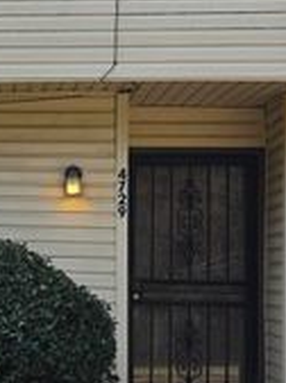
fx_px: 1006
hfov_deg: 15.6
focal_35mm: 91
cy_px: 223
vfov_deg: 21.6
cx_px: -48
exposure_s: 1/2851
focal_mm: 6.3
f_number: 1.7
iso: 80
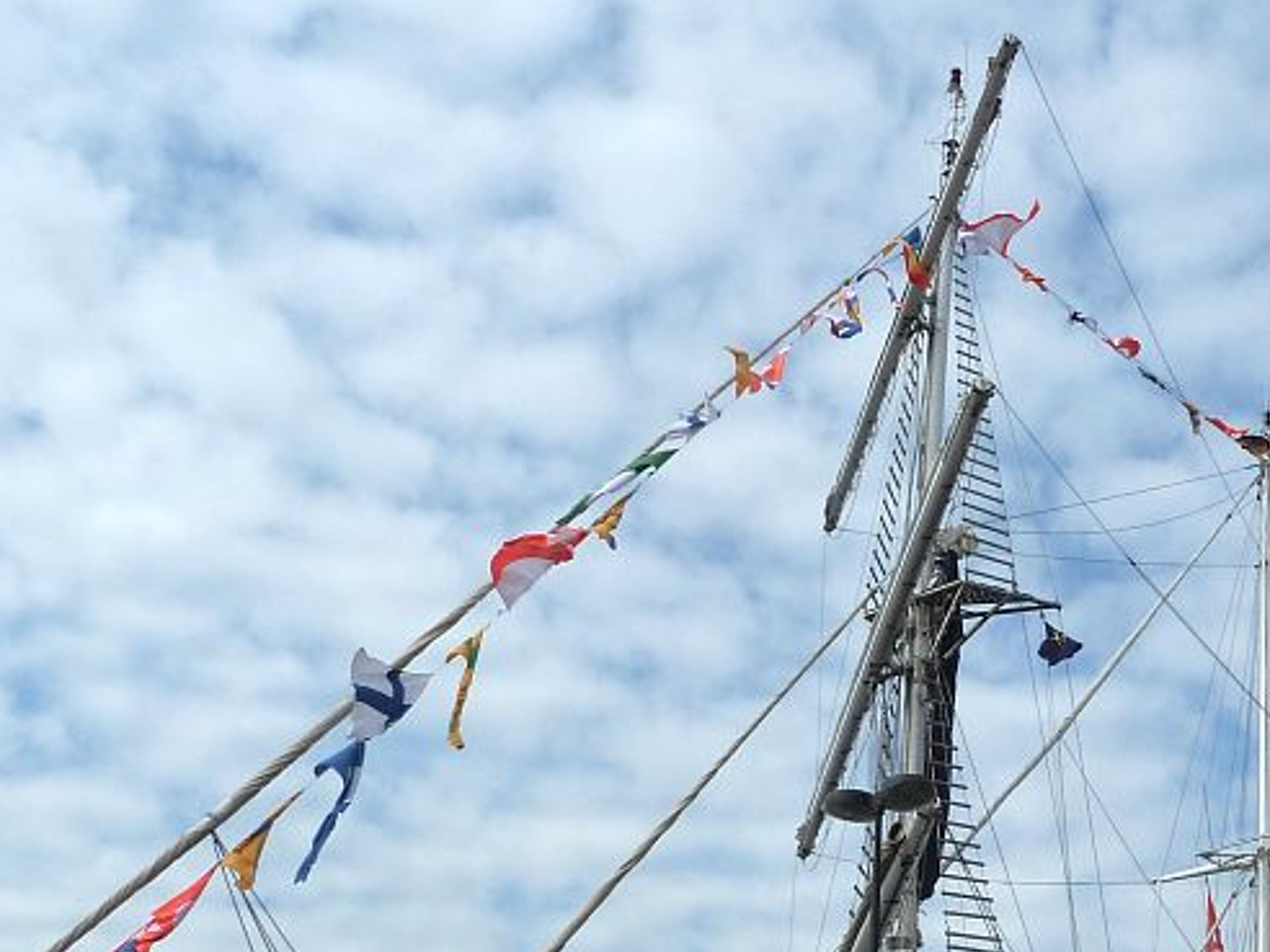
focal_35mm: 52
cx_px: 1043
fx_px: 1908
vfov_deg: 26.4
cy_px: 978
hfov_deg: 35.5
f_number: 5.6
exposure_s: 1/400
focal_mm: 4.1
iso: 125
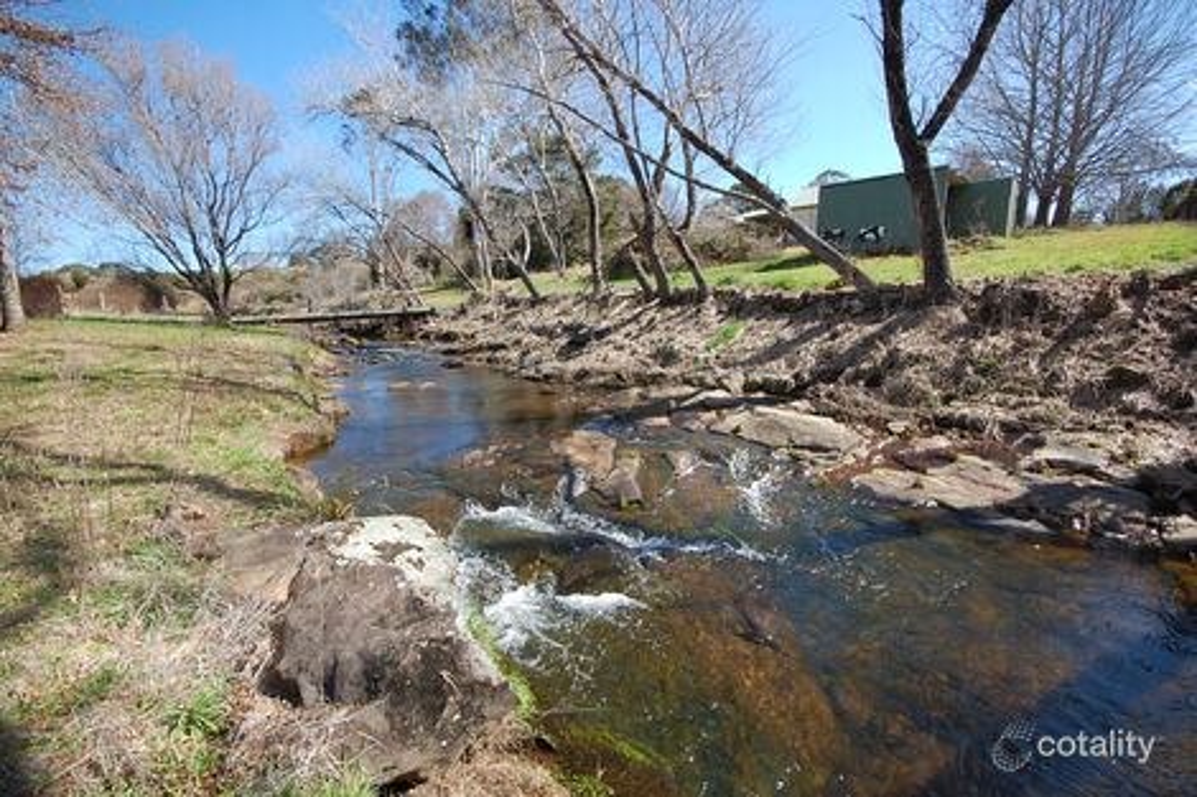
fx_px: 499
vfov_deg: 77.3
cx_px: 598
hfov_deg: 100.4
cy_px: 398
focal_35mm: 15
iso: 250
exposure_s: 1/250
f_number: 8
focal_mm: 10
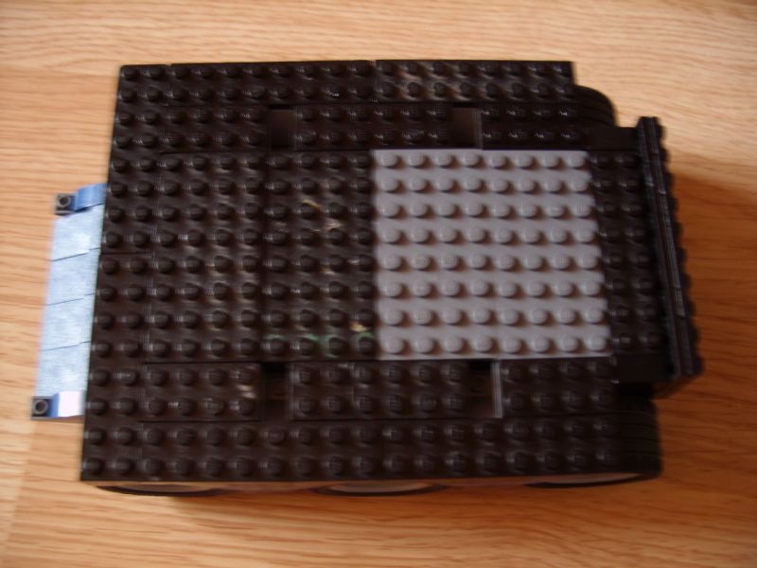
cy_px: 284
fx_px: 831
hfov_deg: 49.0
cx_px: 378
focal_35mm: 38
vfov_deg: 37.7
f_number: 2.8
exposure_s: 1
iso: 100
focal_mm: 7.8
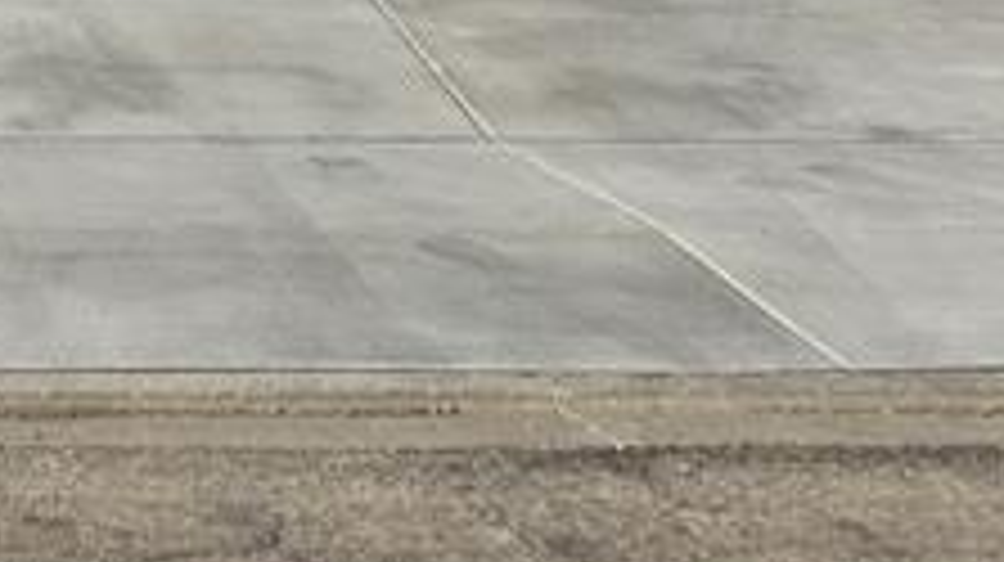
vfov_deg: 10.5
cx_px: -284
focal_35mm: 108
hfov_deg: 18.5
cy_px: -450
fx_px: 2873
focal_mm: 5.4
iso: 25
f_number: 1.8
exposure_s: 1/2657
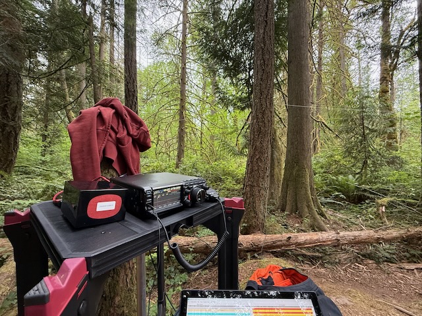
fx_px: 171
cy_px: 158
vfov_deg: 85.7
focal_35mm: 14
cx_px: 211
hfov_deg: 102.1
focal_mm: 2.22
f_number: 2.2
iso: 320
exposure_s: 1/99
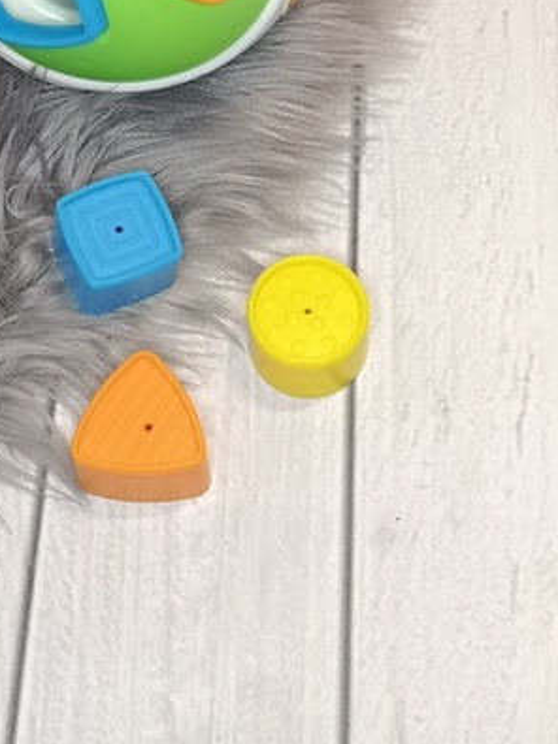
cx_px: 238
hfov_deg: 19.1
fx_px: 1656
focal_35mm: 77
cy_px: 53
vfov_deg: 24.5
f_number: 1.8
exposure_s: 1/25
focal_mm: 5.58
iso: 320
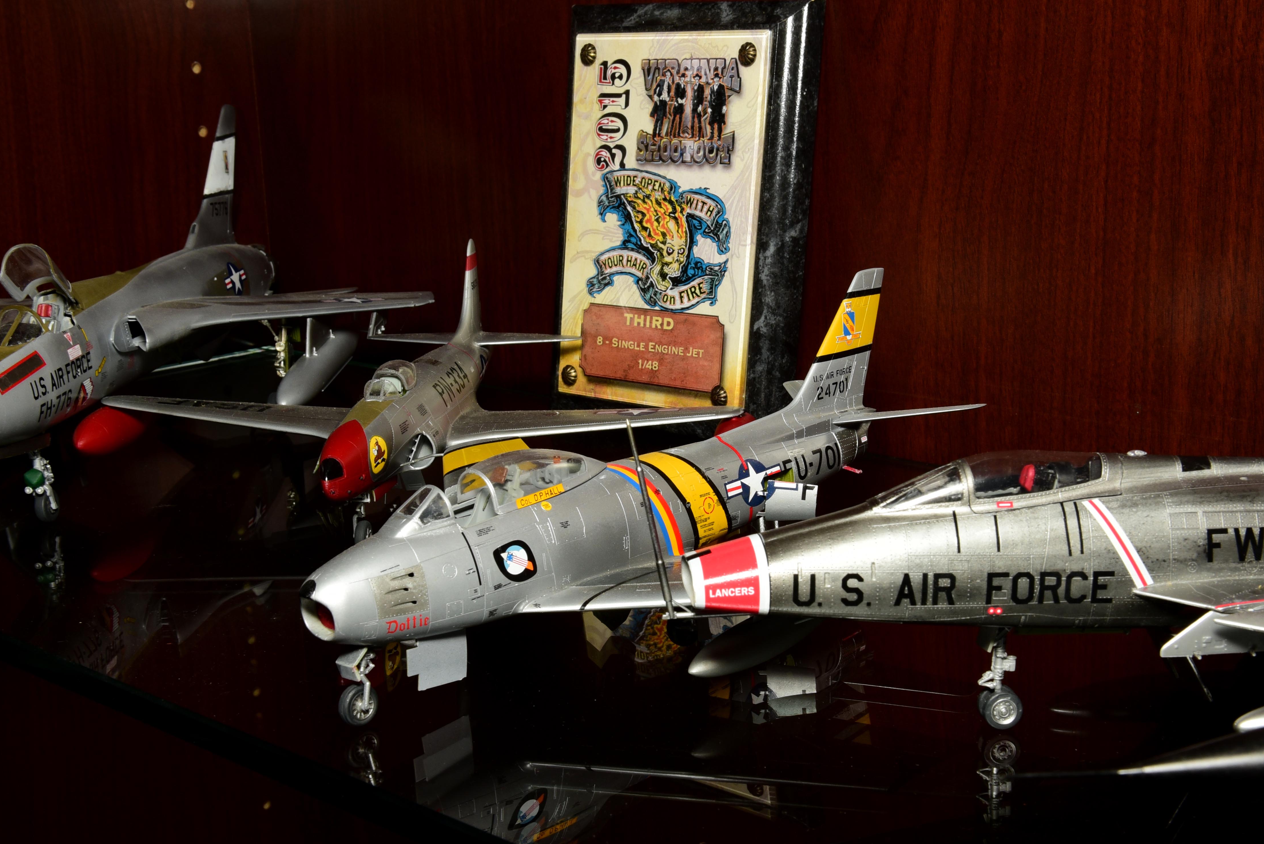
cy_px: 487
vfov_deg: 27.5
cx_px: 684
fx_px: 1721
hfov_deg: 40.3
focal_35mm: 49
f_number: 20
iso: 320
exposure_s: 1/200
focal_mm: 36
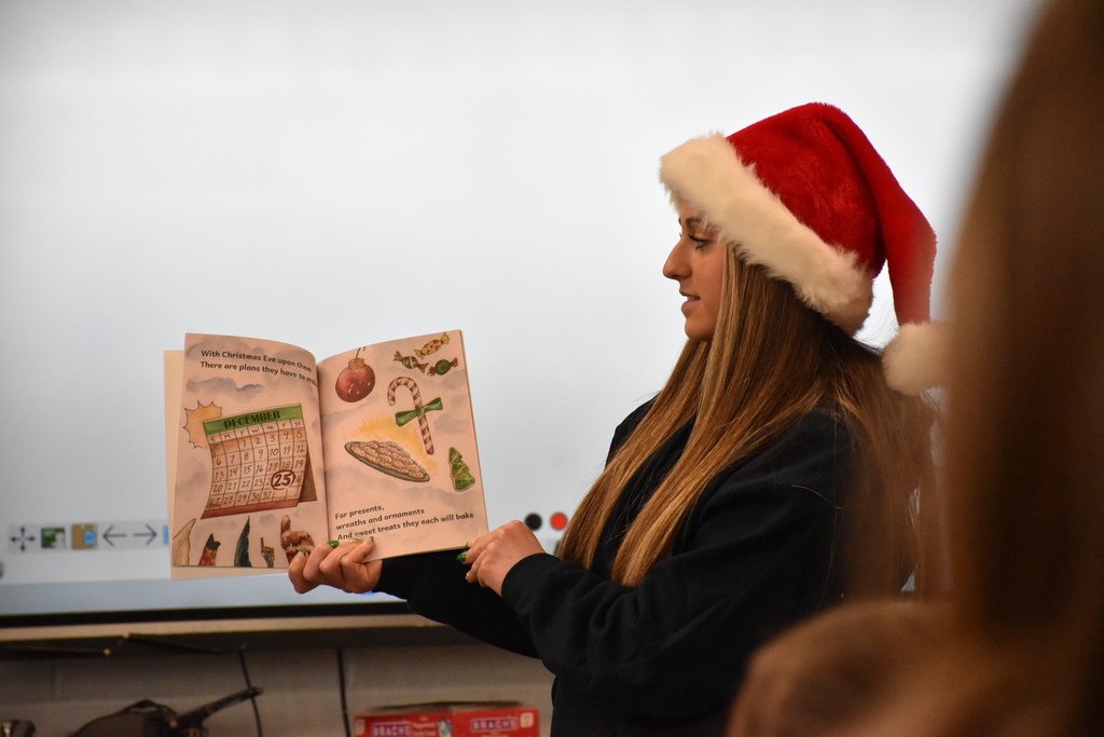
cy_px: 368
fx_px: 5980
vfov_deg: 7.0
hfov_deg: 10.5
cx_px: 552
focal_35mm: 195
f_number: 5.6
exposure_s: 1/500
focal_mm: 130
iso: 5000
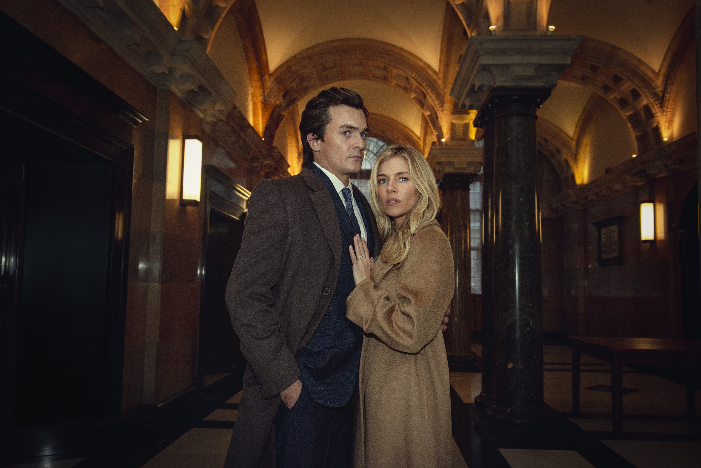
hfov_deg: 58.7
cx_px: 350
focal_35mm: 32
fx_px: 623
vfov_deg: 41.1
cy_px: 234
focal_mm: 32
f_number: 4.5
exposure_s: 1/125
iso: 1600
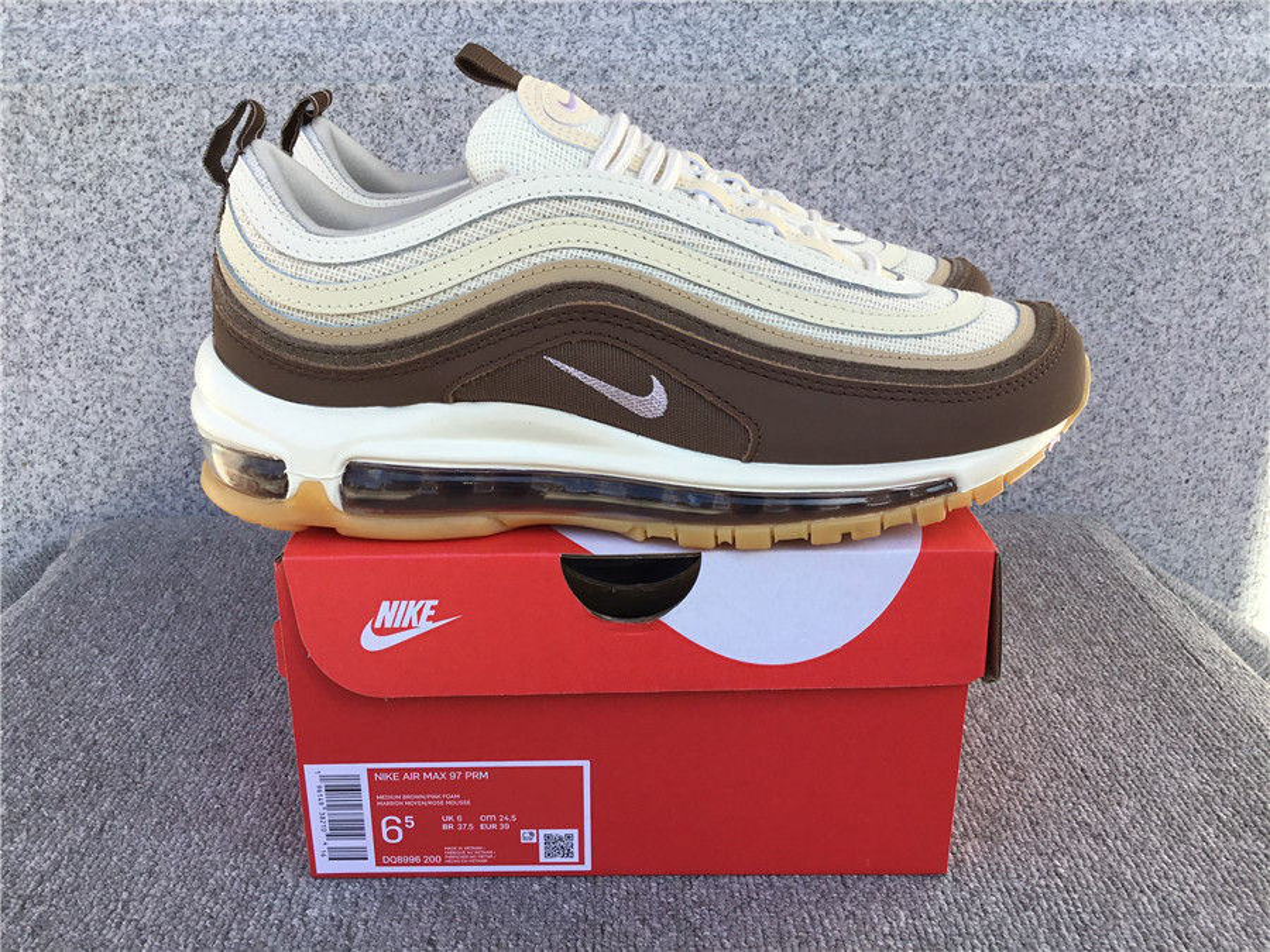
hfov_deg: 58.4
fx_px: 1137
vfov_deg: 45.4
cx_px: 635
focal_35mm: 31
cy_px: 476
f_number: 2.4
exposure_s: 1/379
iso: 25
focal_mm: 3.3
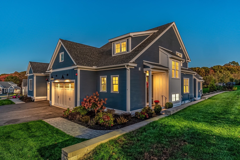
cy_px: 80
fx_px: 133
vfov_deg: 62.0
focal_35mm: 20
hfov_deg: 83.9
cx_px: 120
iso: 100
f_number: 22
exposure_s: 20
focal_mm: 20
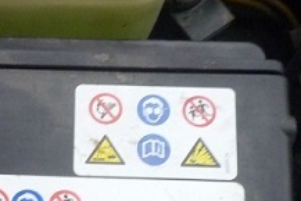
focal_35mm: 89
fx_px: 745
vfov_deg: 14.9
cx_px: -12
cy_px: 241
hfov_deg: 21.9
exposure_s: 1/30
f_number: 3.3
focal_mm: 5.2
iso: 400
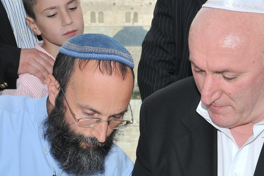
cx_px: 162
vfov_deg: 12.0
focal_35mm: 114
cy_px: 147
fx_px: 836
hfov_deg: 17.9
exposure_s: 1/250
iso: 500
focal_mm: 50
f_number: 14
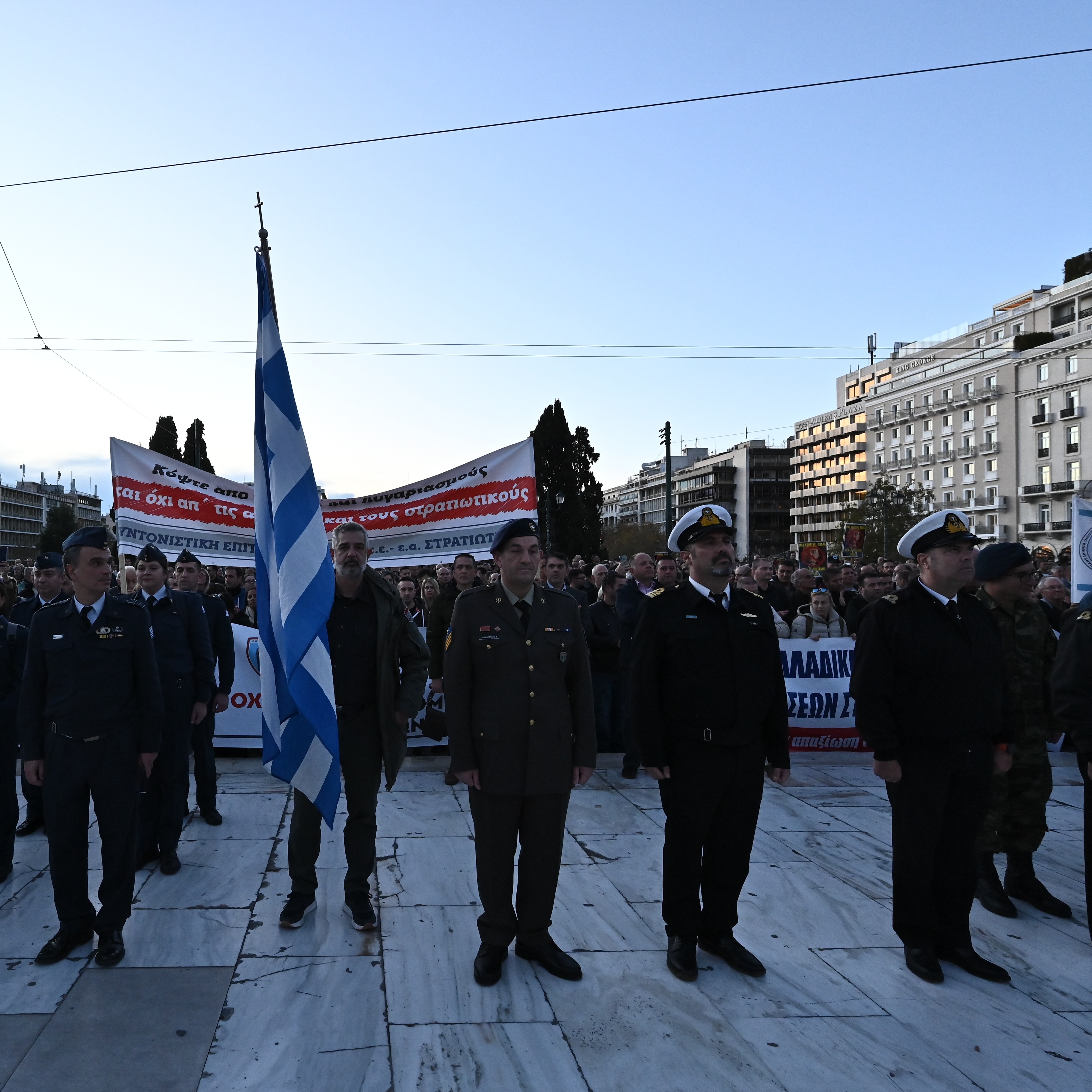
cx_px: 376
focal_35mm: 21
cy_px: 556
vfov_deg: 72.1
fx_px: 749
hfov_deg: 70.3
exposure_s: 1/250
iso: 1800
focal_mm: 16
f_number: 6.3
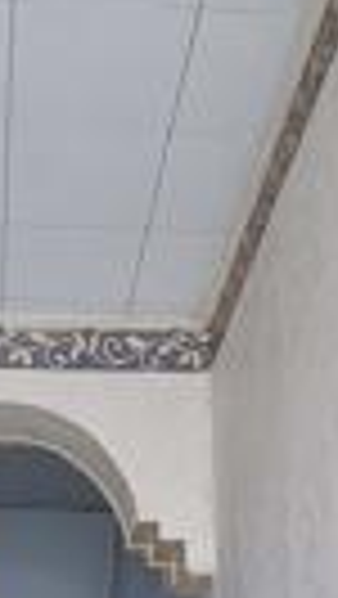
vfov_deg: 24.0
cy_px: 908
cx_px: 104
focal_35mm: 68
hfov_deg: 17.7
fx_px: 1081
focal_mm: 2.22
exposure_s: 1/33
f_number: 2.2
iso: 400
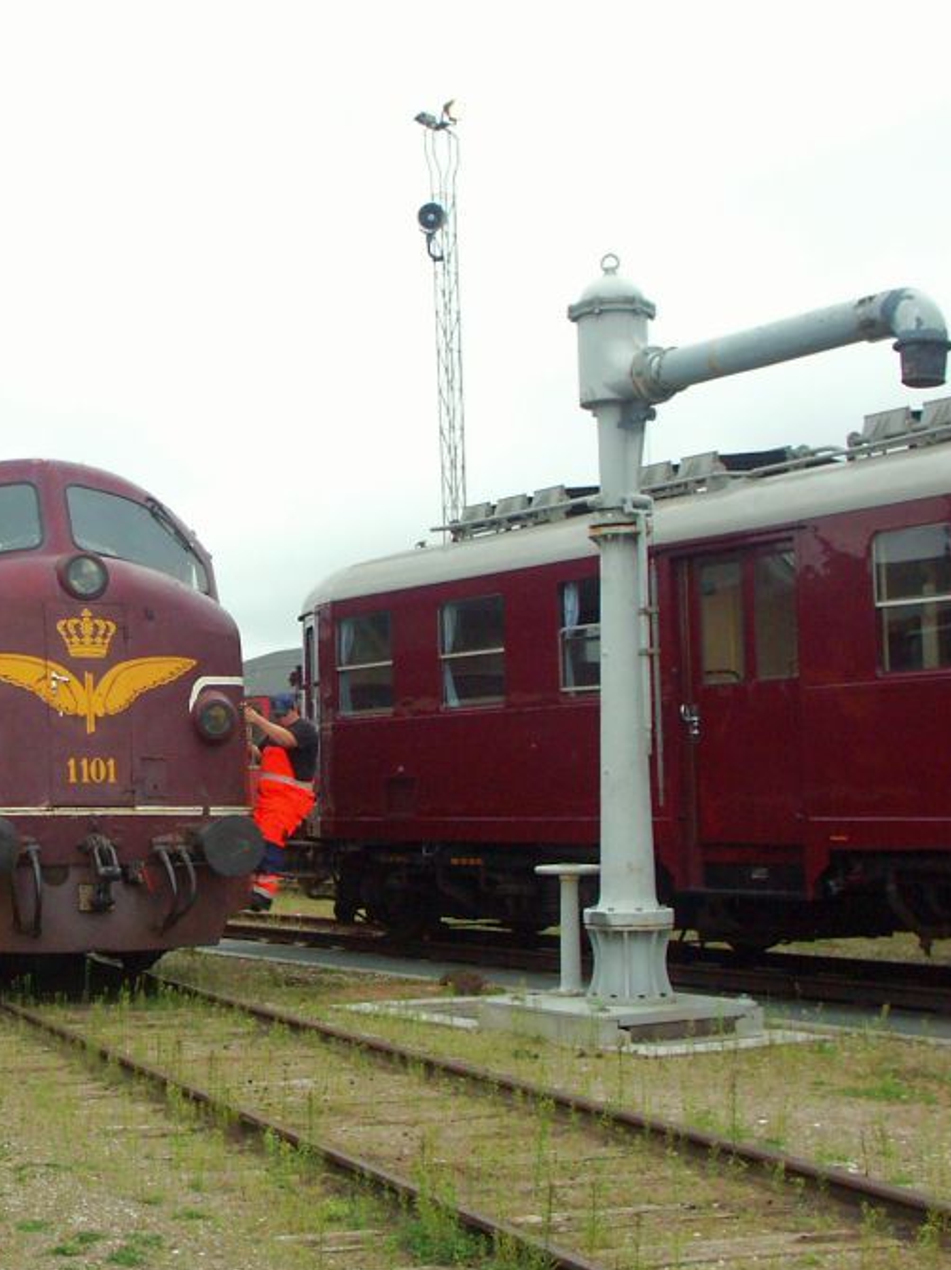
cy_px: 671
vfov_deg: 36.8
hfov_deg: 27.5
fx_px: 1906
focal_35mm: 52
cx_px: 208
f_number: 5
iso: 200
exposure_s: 1/320
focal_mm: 8.76
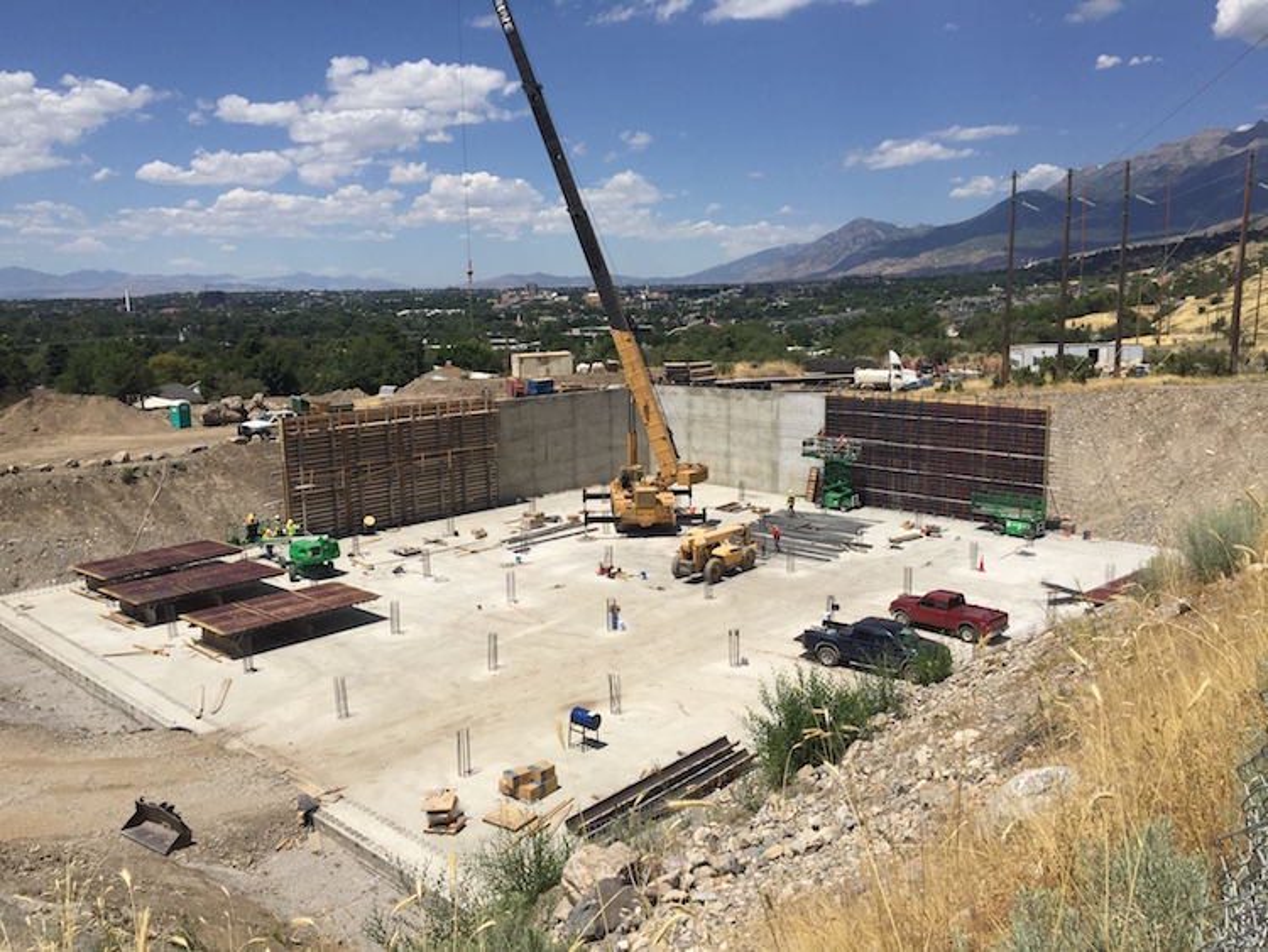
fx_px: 1063
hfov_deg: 61.6
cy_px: 476
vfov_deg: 48.3
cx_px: 634
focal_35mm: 29
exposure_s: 1/4405
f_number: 2.2
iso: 32
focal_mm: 4.15
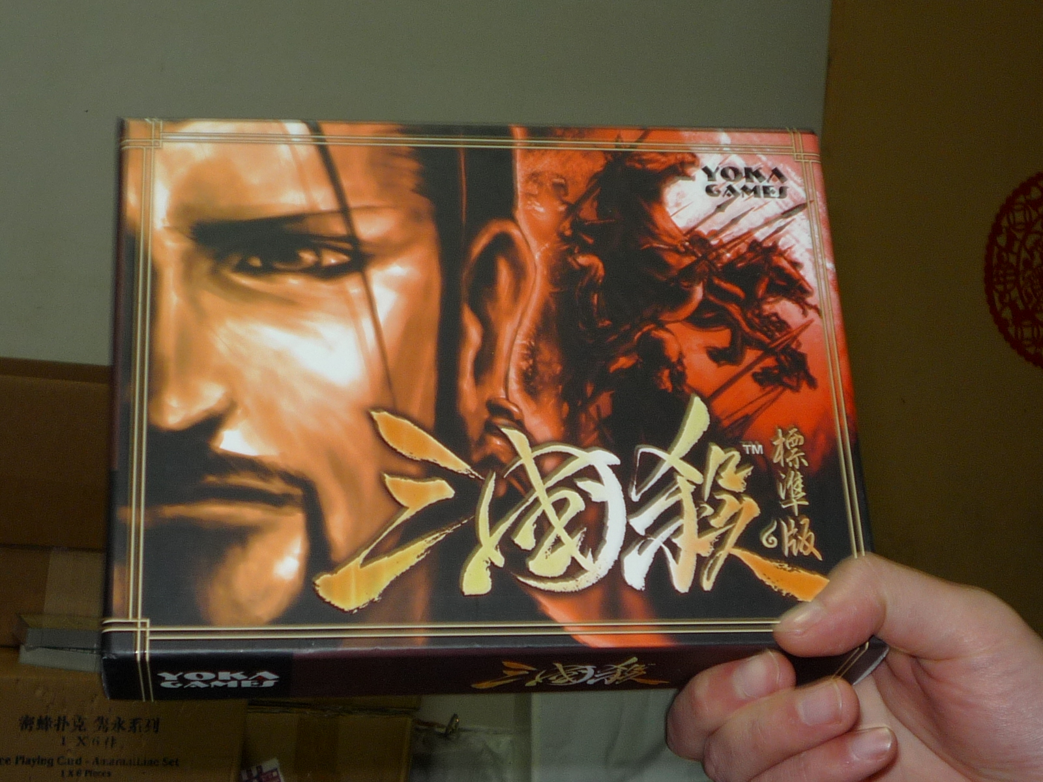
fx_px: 1928
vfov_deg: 22.9
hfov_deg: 30.3
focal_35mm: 64
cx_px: 522
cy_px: 391
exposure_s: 1/8
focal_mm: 6.3
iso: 100
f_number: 3.7
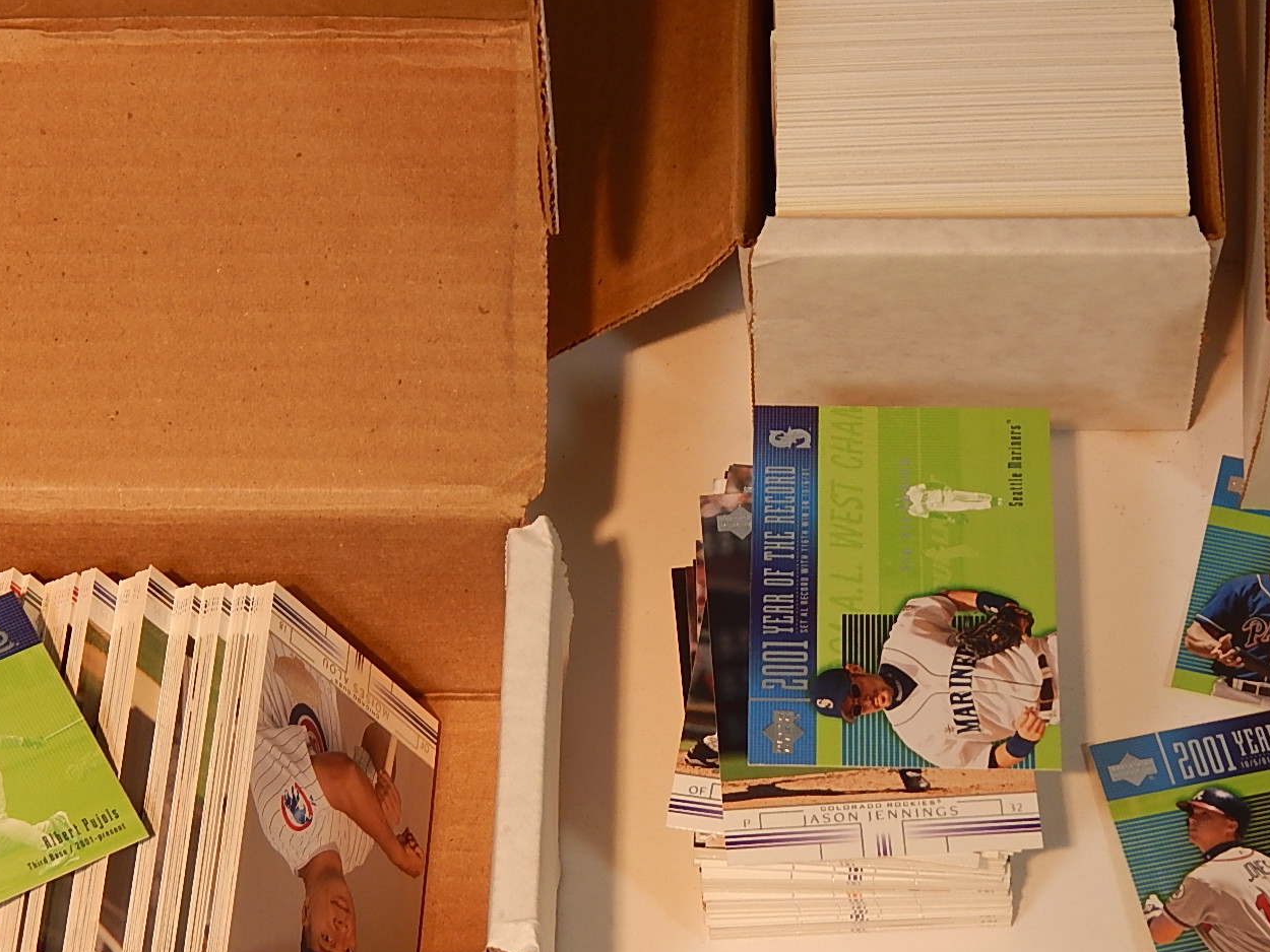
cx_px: 477
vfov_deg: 15.4
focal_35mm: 96
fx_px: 3523
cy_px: 607
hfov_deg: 20.4
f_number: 4.2
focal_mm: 13.5
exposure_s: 1/60
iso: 125
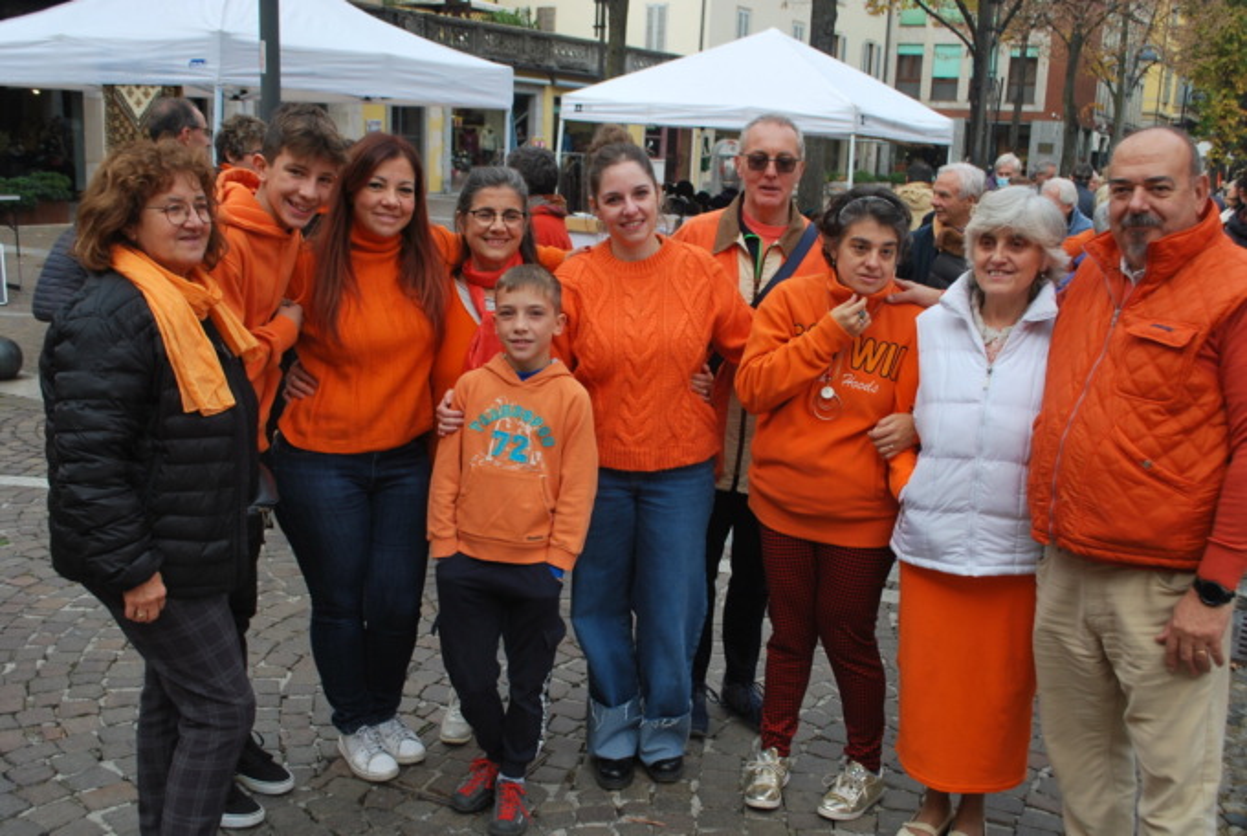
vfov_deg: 37.0
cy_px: 418
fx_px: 1249
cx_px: 624
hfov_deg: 53.1
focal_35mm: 36
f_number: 5.6
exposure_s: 1/125
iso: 110
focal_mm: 24
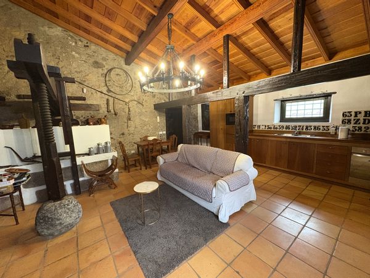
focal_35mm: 14
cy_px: 139
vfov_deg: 85.7
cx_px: 185
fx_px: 150
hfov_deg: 102.1
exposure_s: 1/50
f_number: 2.2
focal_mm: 2.22
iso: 500
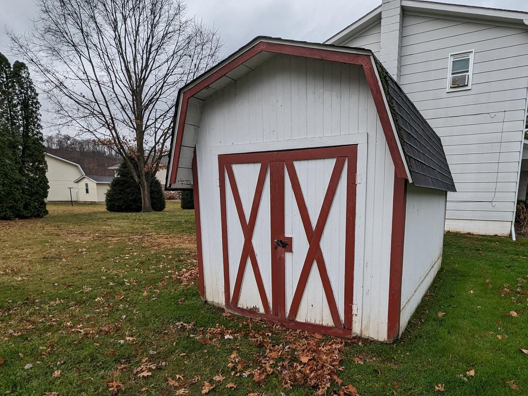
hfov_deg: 83.7
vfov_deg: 67.5
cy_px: 251
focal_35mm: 19
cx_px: 316
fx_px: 290
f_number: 2.2
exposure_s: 1/514
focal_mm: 1.95
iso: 49
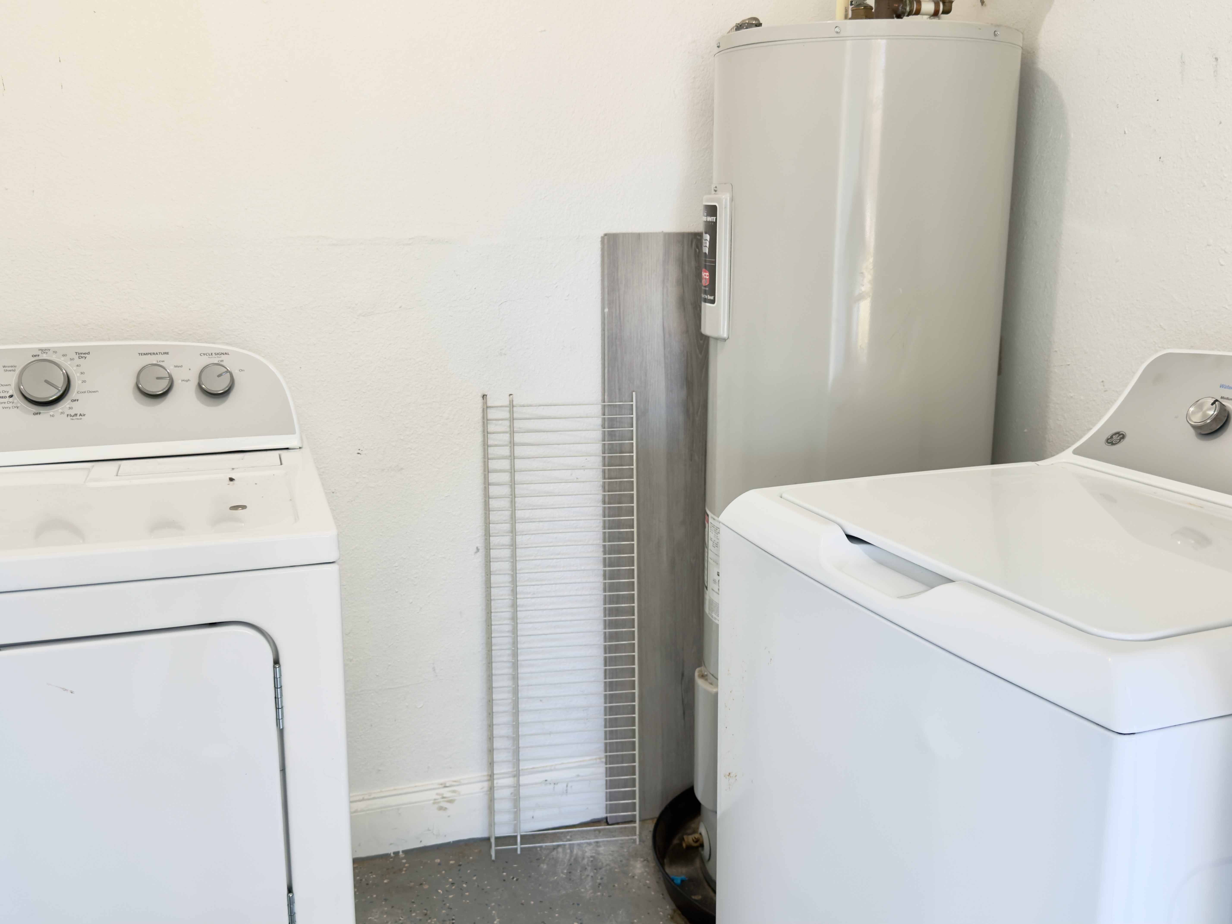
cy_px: 462
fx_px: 1246
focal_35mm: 35
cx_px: 616
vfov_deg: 40.7
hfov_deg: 52.6
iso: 80
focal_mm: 6.76
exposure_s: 1/120
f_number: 1.78
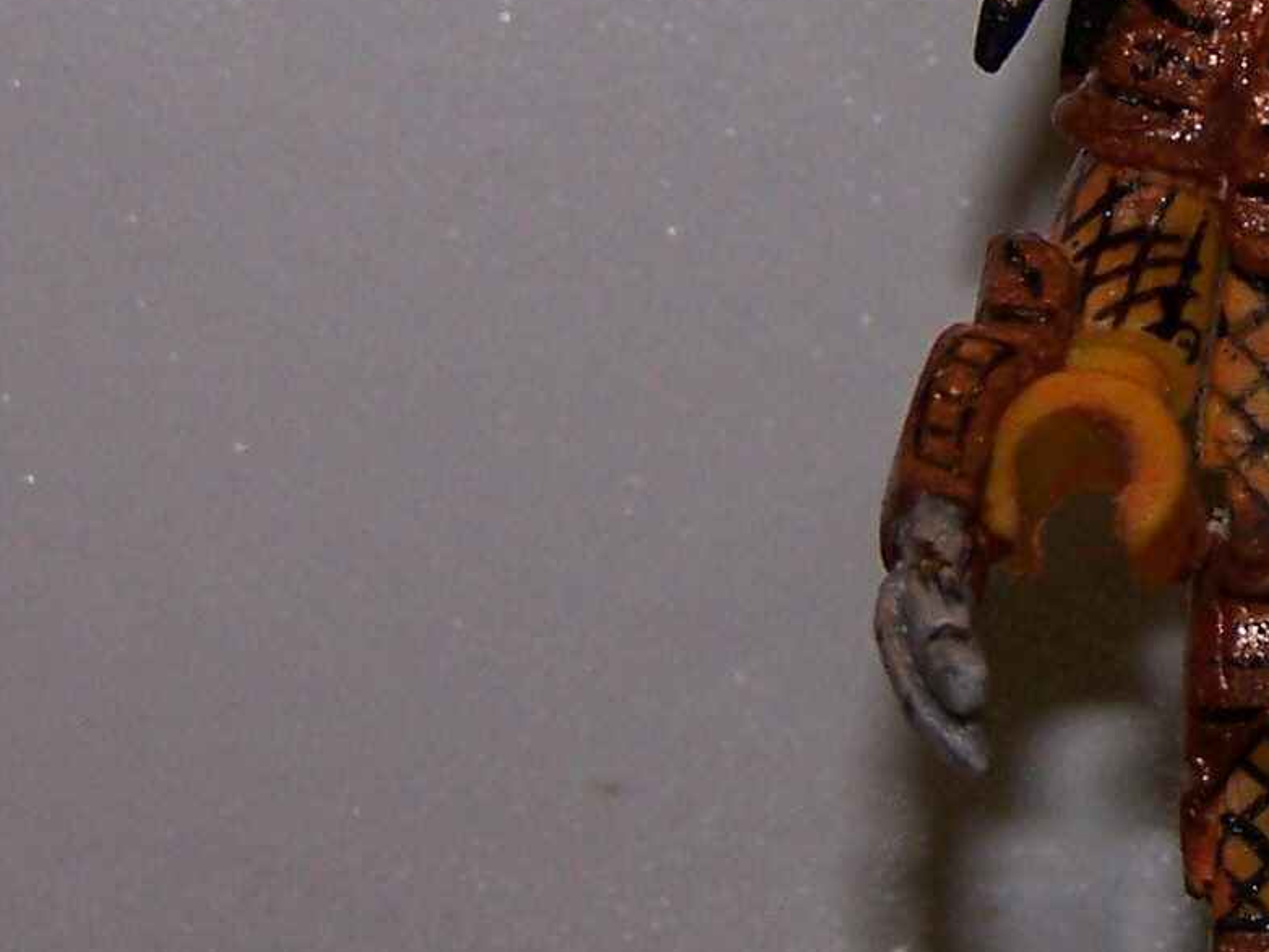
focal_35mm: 270
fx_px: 9901
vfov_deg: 5.5
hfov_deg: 7.3
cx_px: 1556
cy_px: -118
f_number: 3.2
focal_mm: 13.7
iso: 80
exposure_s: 1/80
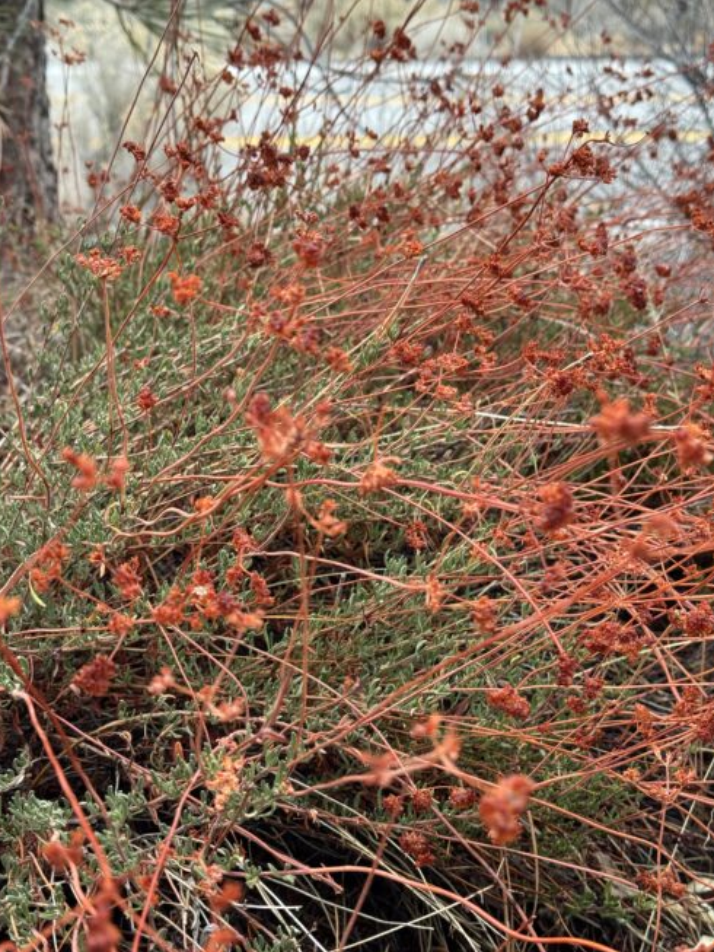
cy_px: 483
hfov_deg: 29.7
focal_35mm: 49
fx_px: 1347
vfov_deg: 38.9
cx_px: 354
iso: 100
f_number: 1.78
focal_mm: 6.76
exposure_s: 1/121
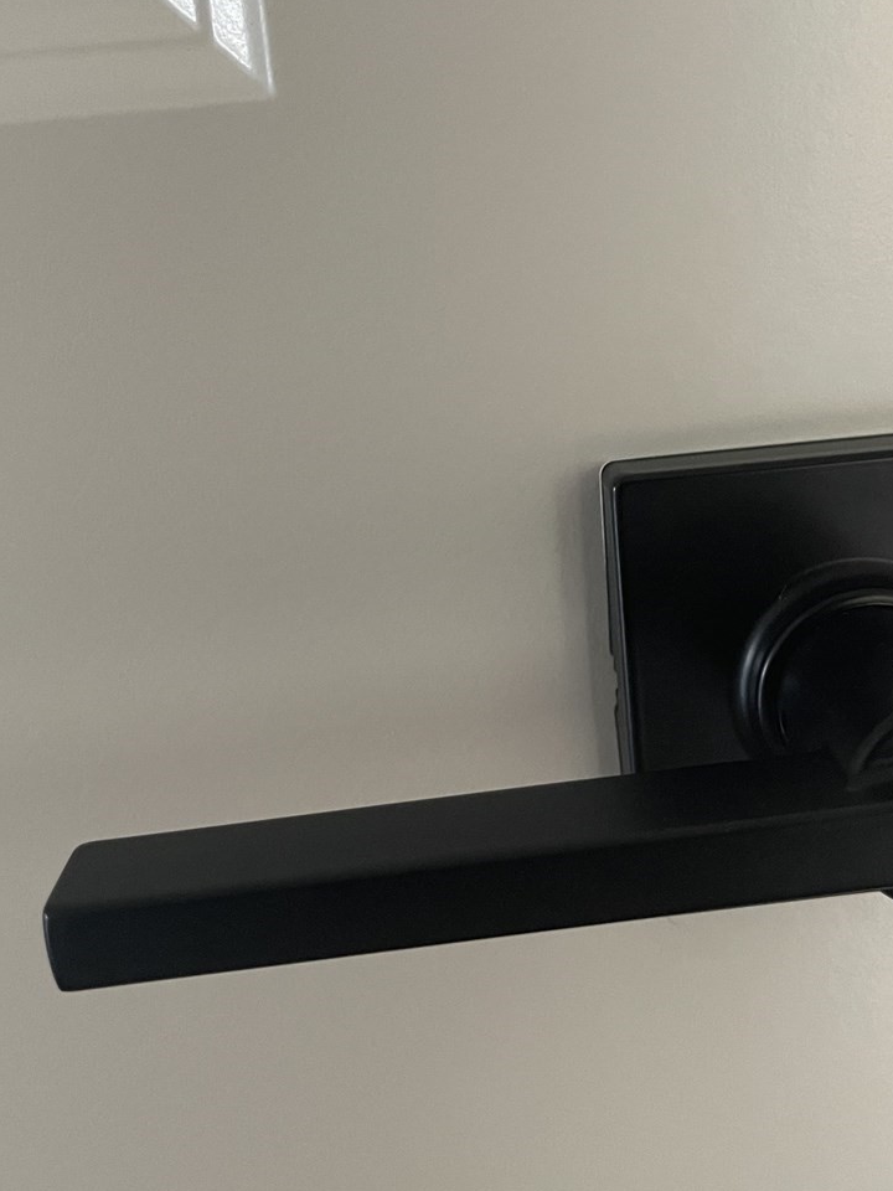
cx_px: 515
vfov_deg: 46.5
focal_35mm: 40
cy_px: 462
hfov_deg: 35.9
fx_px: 1376
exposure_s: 1/60
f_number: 1.6
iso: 400
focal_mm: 5.1
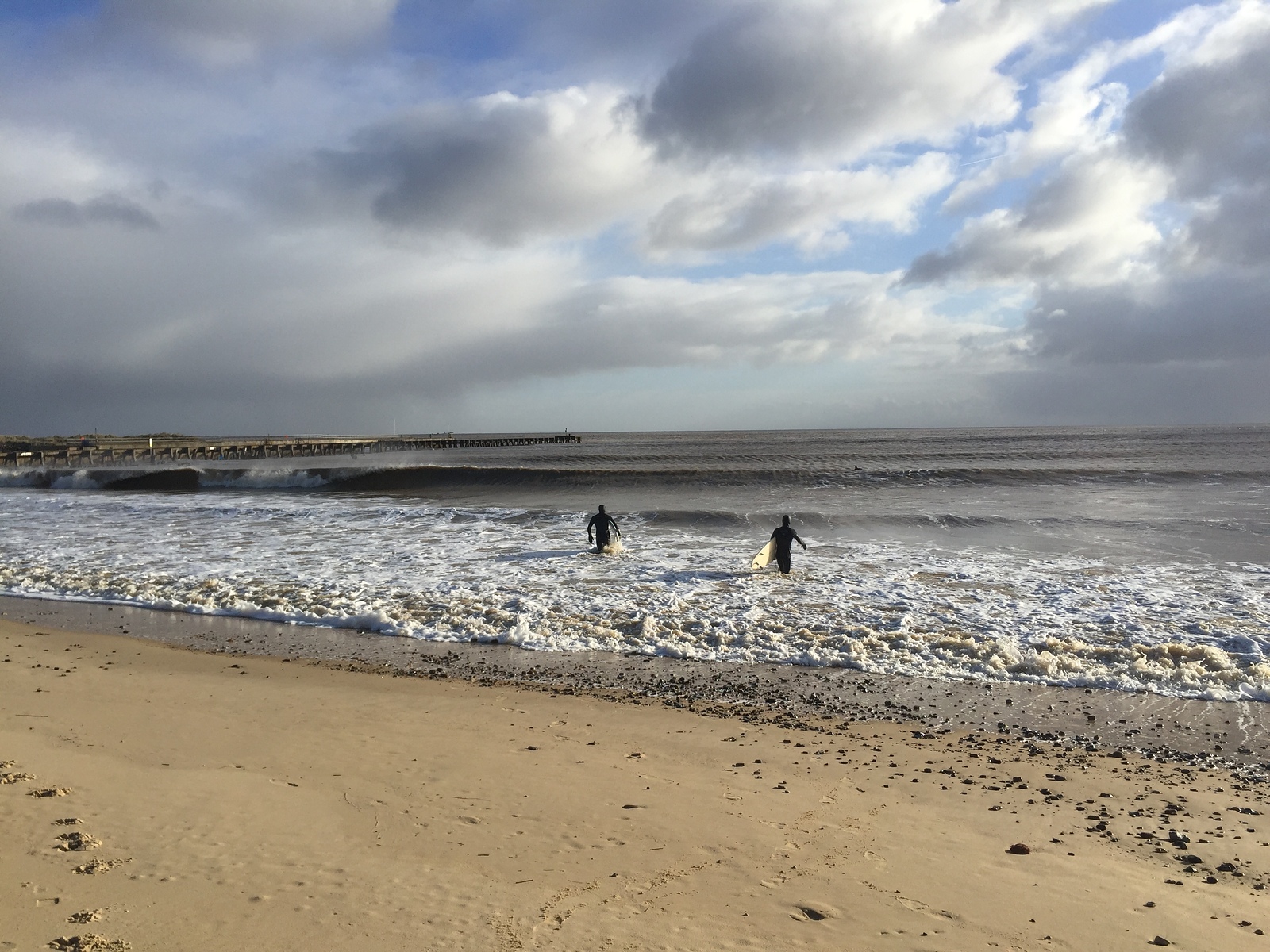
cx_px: 635
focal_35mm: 29
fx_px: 1064
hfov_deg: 61.7
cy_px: 476
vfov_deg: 48.2
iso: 32
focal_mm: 4.15
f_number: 2.2
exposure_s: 1/3300
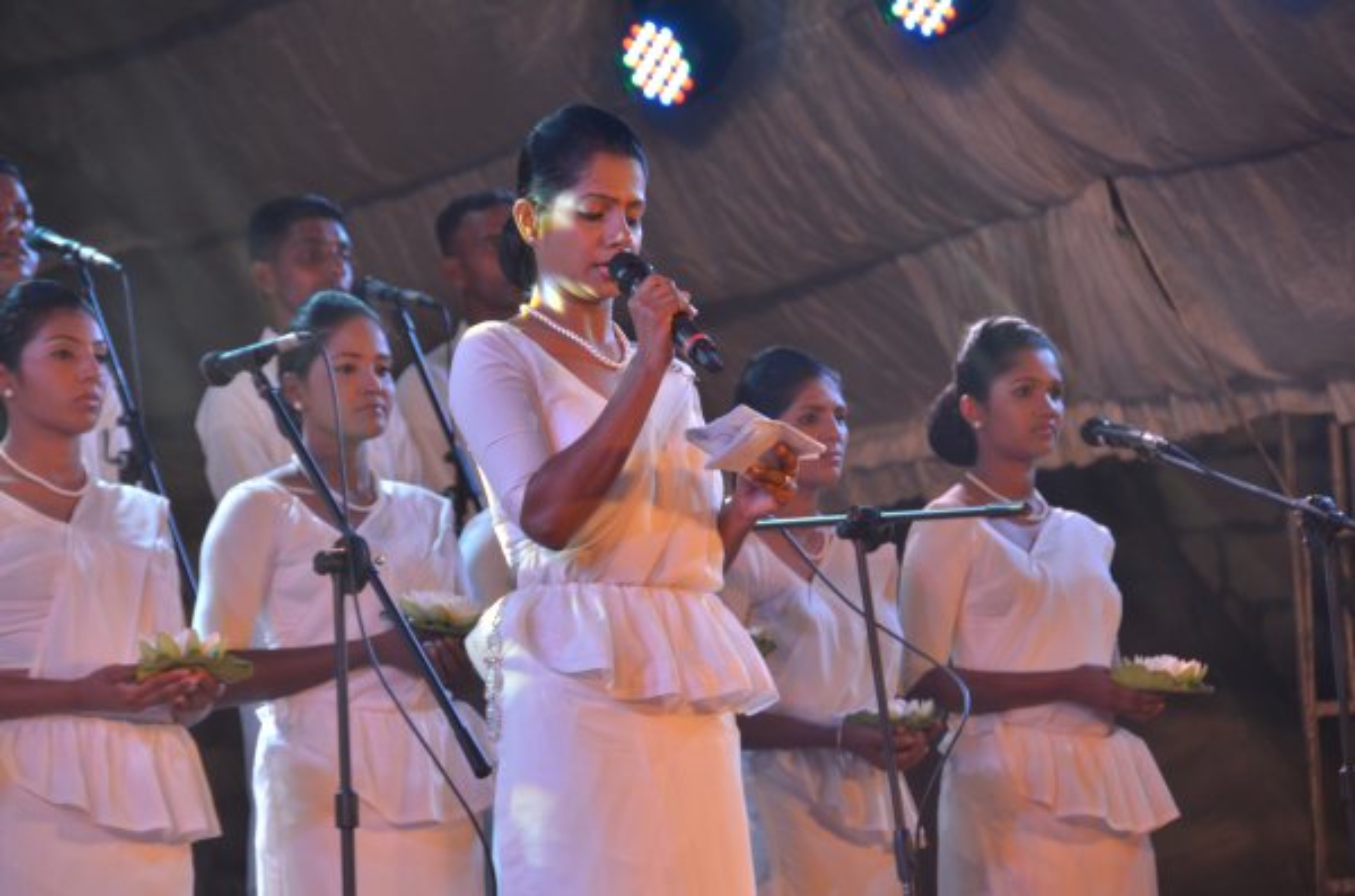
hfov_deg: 11.4
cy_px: 448
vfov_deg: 7.6
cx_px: 678
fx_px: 6759
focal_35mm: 180
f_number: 5.3
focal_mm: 120
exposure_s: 1/80
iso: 320
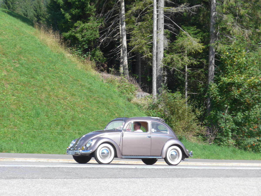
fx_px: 731
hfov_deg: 20.2
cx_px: 130
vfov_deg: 15.2
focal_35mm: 97
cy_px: 98
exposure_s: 1/320
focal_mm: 19.2
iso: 100
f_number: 4.7
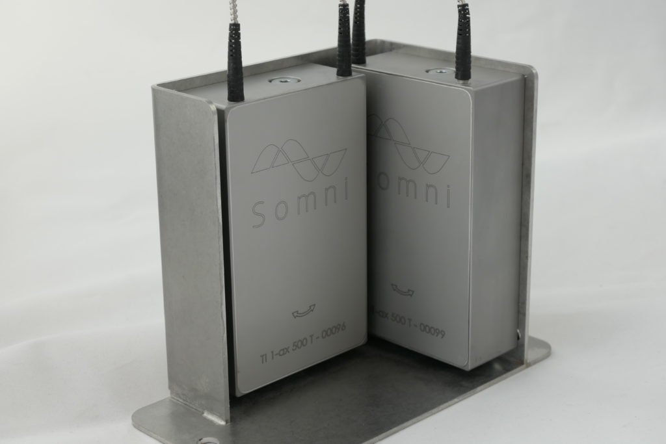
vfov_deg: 19.5
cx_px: 333
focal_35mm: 70
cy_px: 222
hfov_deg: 28.8
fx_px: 1295
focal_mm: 25.8
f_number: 4.7
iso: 125
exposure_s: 1/80
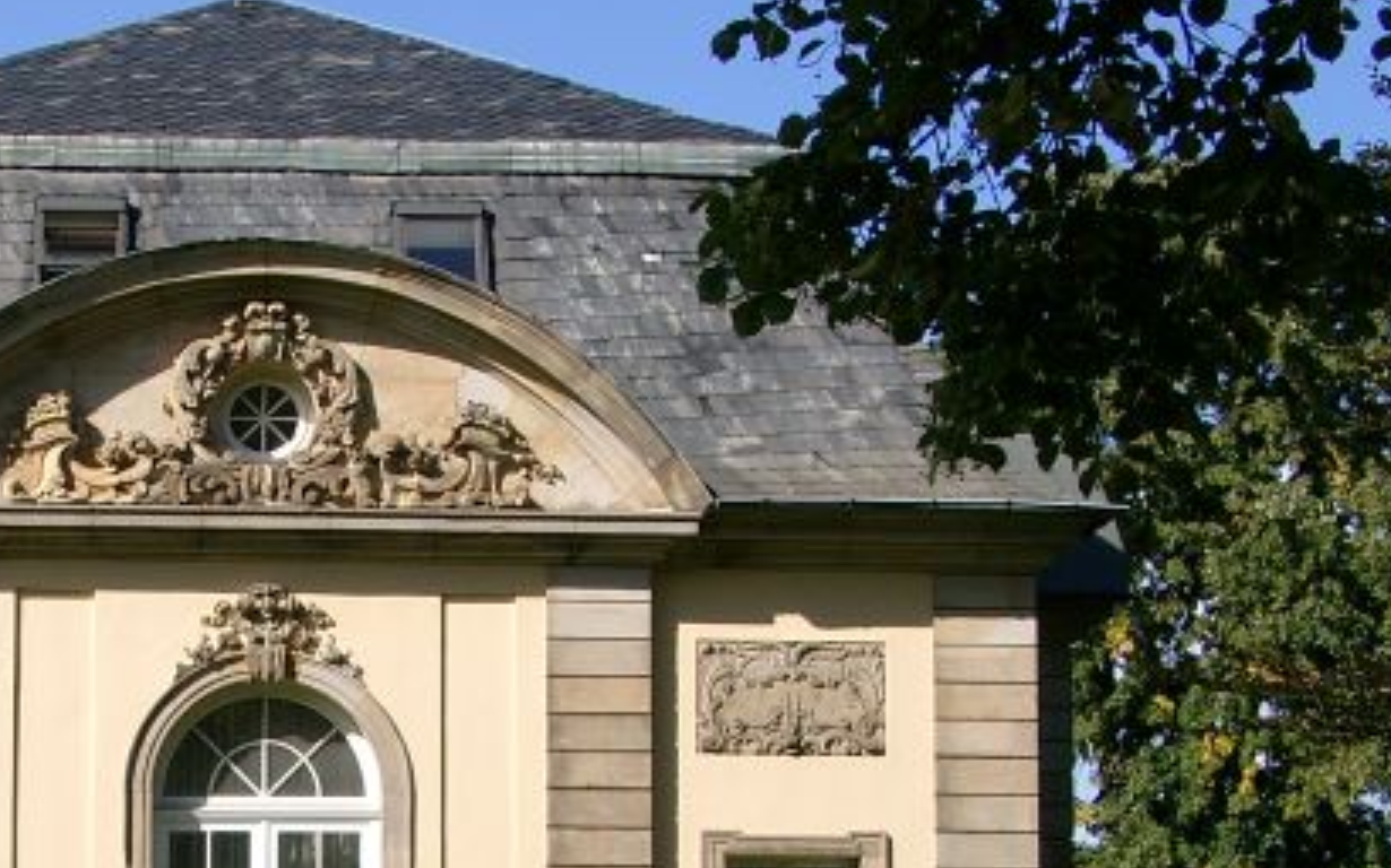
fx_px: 3525
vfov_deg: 13.9
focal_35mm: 93
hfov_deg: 22.0
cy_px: 810
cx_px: 234
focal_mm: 9.29
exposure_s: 1/647
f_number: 4
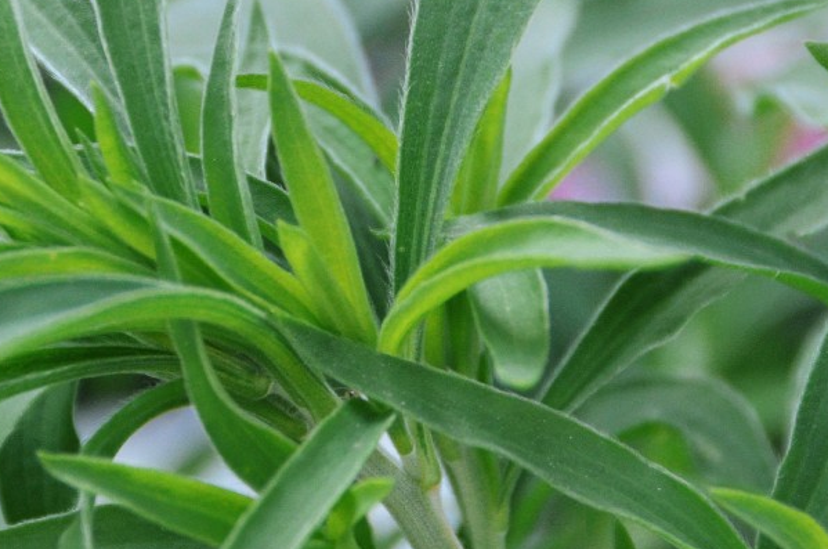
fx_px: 18389
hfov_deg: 2.6
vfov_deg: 1.7
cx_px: 134
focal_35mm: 801
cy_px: 359
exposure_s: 1/500
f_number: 5.6
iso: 1000
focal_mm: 200
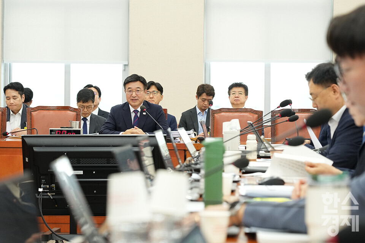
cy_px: 122
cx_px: 182
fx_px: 1065
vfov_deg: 13.0
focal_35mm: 105
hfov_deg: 19.5
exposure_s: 1/125
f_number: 5.6
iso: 2500
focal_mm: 105
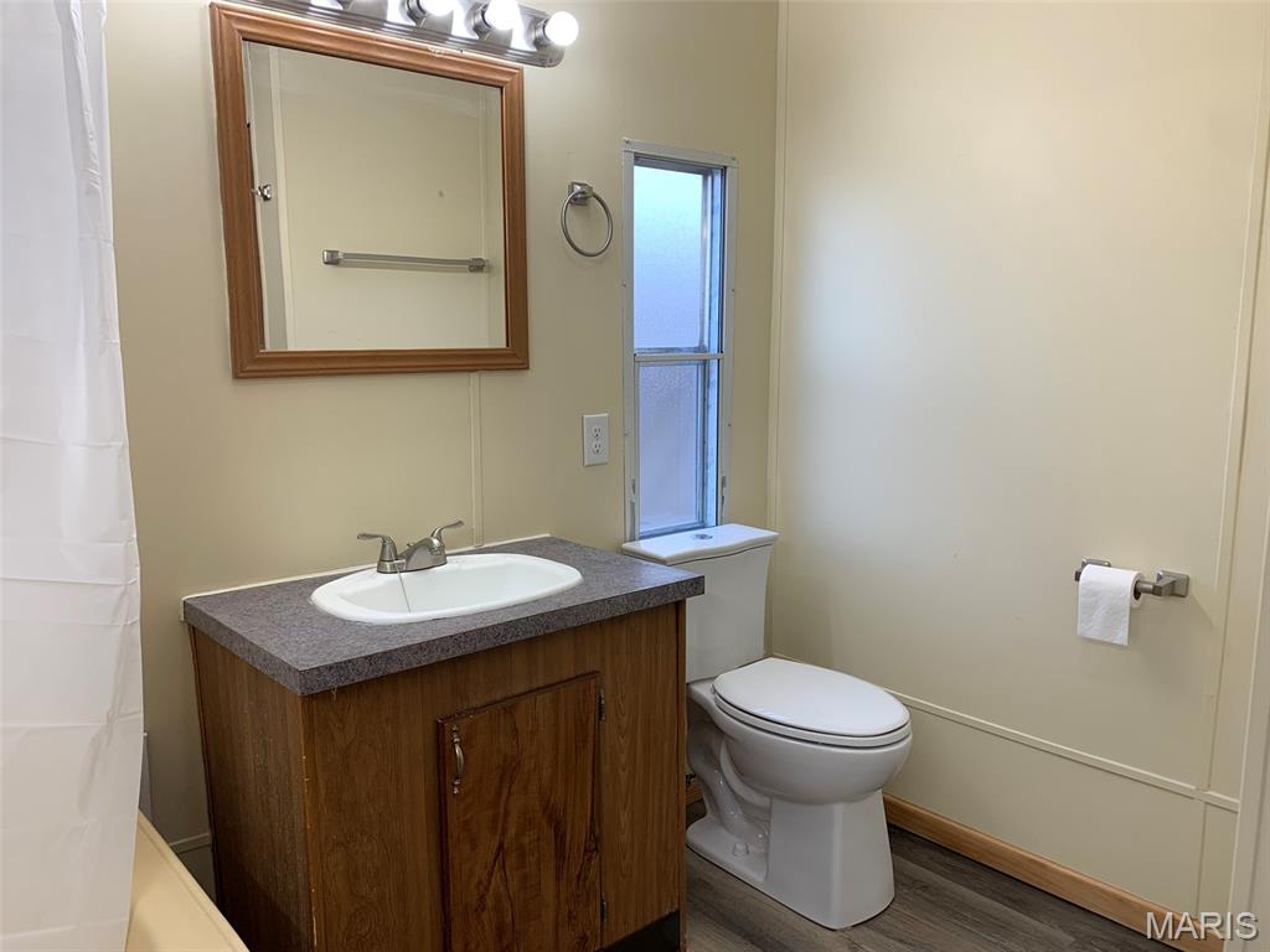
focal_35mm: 26
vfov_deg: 53.1
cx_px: 635
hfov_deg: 67.3
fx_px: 954
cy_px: 476
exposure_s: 1/120
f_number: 1.8
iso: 40
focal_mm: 4.25
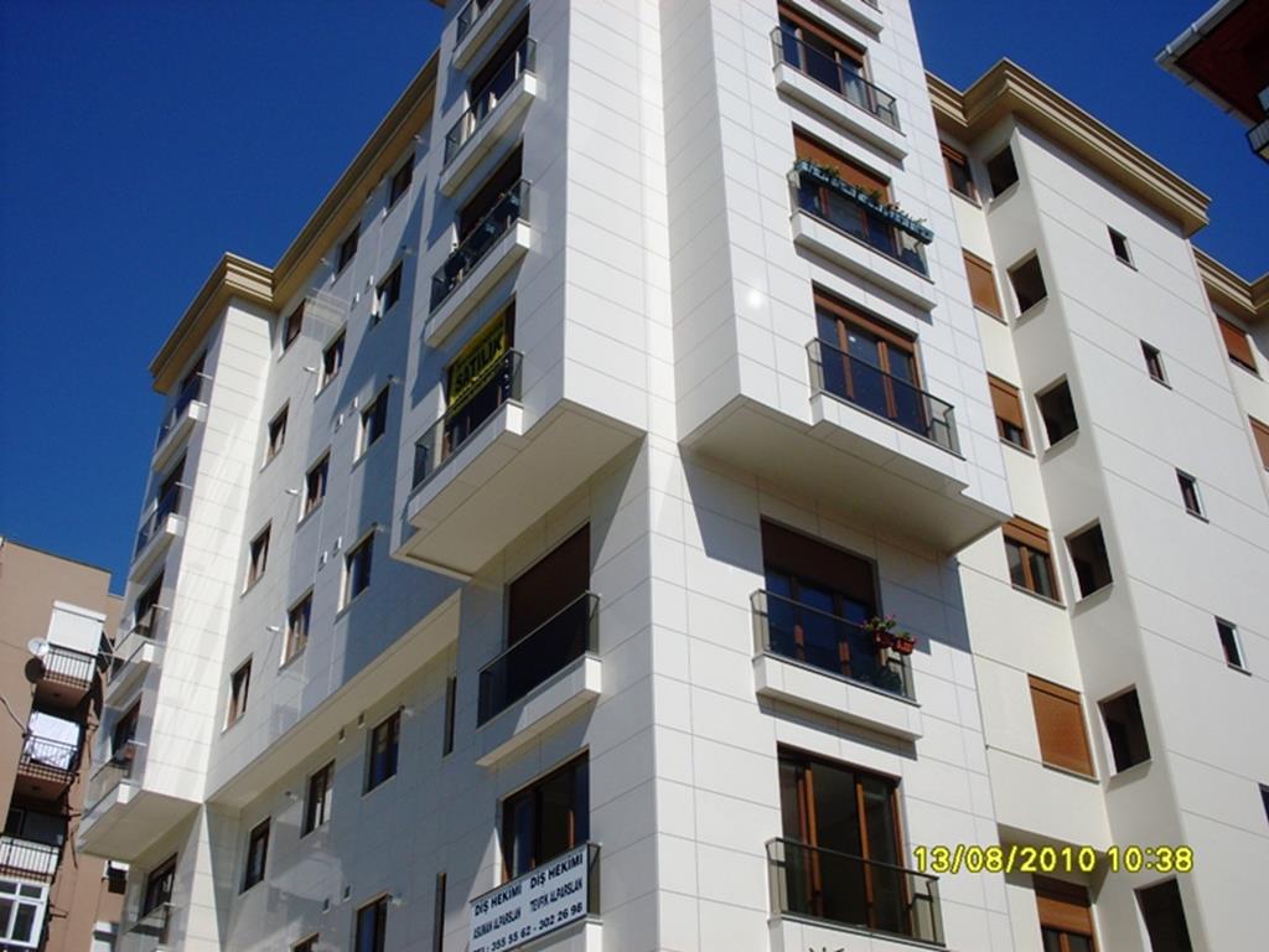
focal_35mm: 38
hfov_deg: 49.0
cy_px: 476
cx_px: 634
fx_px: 1393
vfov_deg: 37.7
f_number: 8.4
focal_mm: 6.3
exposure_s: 1/500
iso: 80
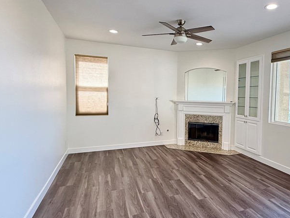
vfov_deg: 56.8
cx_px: 201
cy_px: 107
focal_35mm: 24
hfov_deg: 68.9
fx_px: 201
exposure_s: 1/120
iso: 125
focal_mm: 2.22
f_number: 2.2
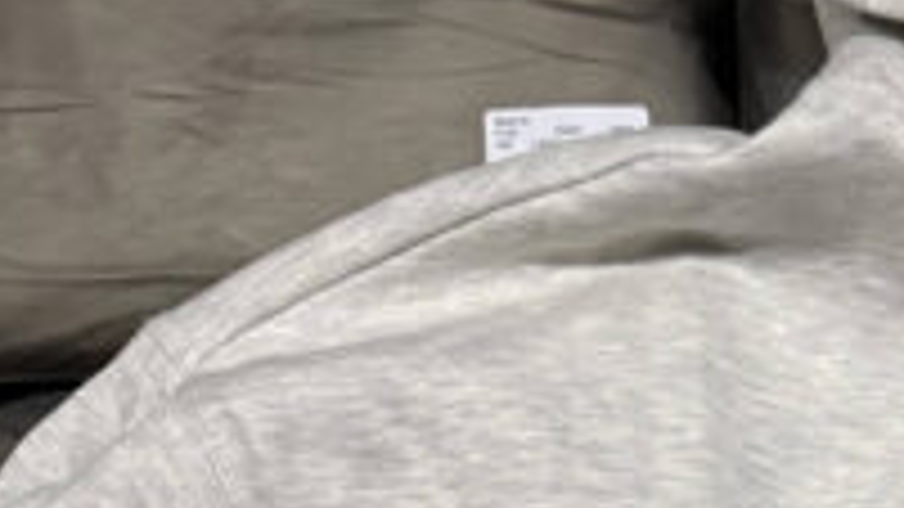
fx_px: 2493
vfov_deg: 10.5
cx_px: 1336
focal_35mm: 104
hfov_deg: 18.4
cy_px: 1097
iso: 500
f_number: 1.78
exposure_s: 1/60
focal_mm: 6.76
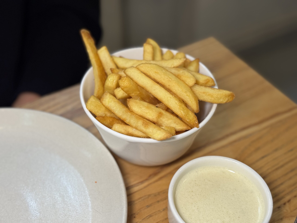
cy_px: 112
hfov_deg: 39.7
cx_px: 148
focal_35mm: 48
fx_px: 412
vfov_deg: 30.3
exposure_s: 1/33
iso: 200
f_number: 1.78
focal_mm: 6.76
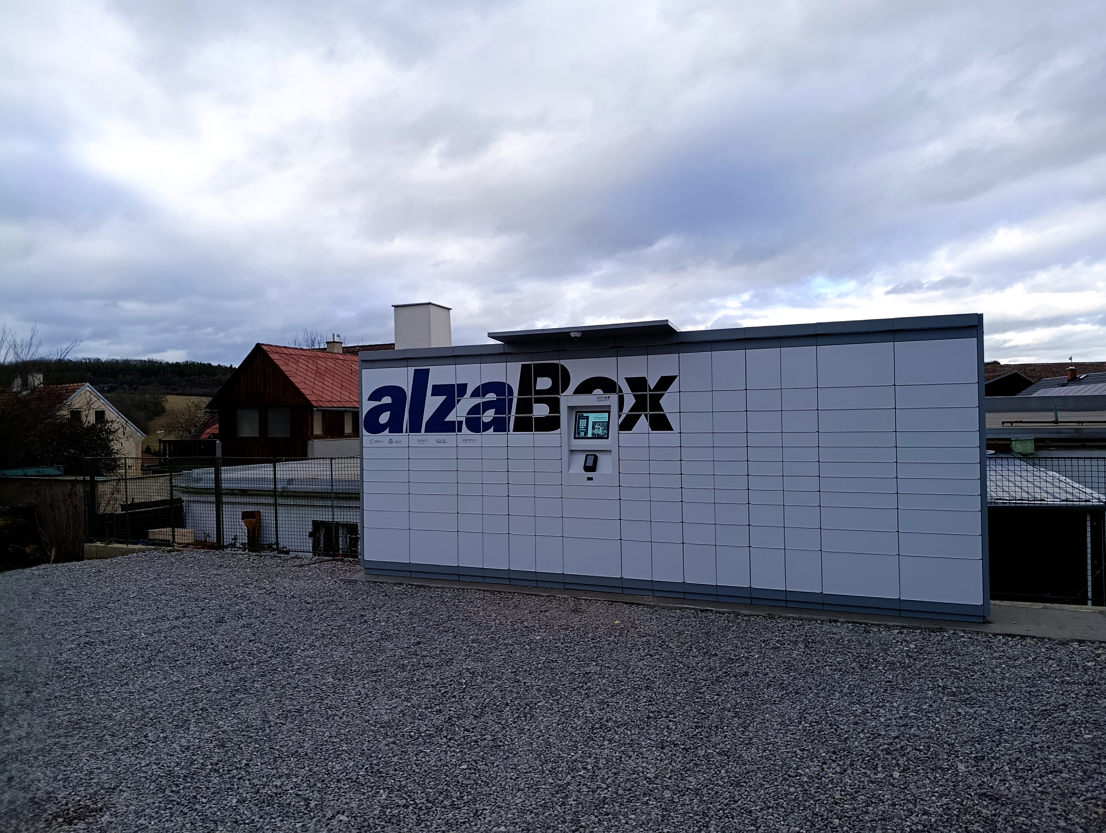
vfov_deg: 59.0
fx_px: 736
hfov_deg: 73.8
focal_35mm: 23
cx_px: 553
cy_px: 416
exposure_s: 1/188
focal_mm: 6.11
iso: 50
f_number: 1.65
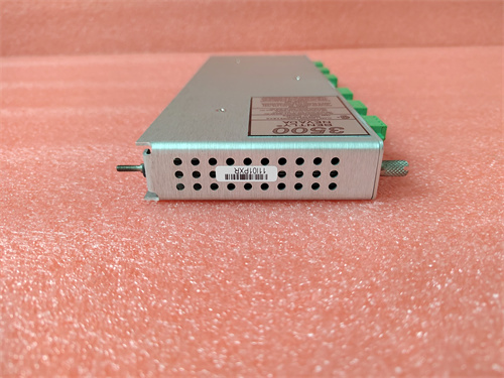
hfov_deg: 73.9
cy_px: 189
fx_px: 335
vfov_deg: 58.9
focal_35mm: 23
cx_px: 252
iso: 2347
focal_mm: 5.52
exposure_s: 1/50
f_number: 1.9
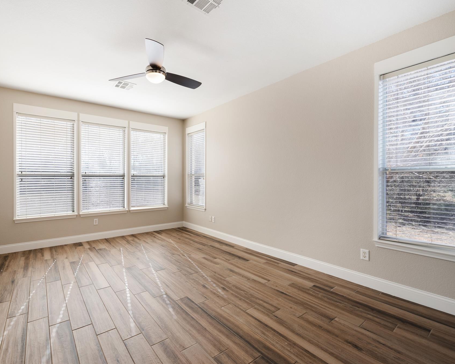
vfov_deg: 80.4
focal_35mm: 16
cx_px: 180
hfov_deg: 91.8
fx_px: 215
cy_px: 180
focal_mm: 14
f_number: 8
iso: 400
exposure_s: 1/25
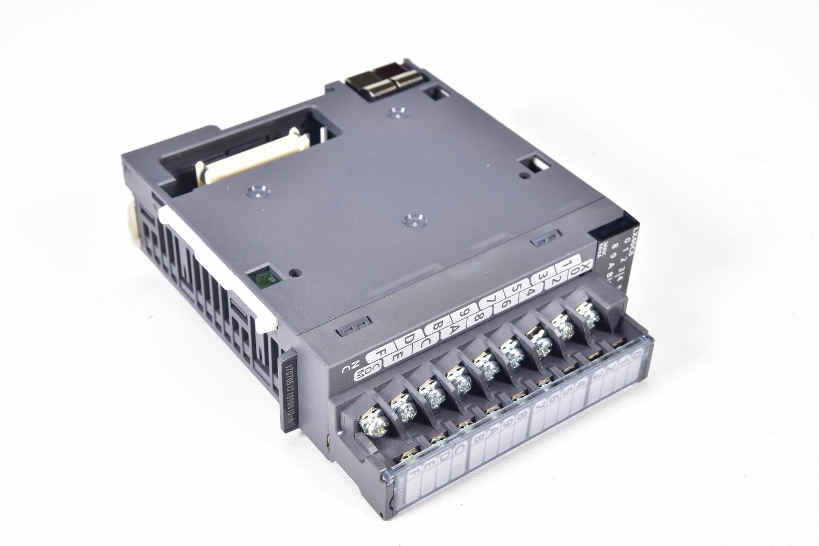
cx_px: 394
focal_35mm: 60
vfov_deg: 22.6
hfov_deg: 33.4
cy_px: 279
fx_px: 1365
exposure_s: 1/20
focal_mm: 38
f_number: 11
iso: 200
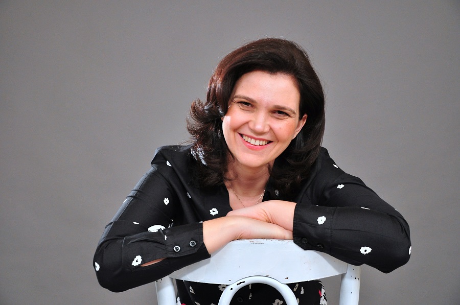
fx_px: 919
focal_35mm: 72
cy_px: 152
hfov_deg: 28.1
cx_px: 230
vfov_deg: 18.9
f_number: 5
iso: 800
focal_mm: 48
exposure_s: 1/50
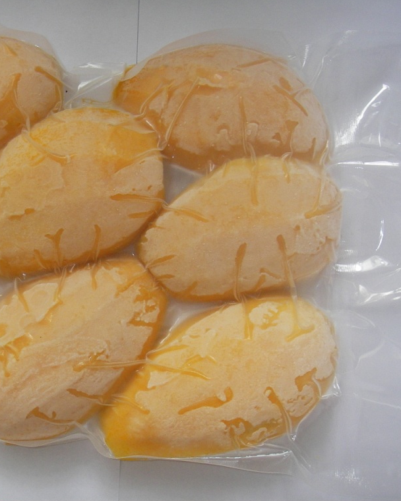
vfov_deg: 37.3
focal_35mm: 50
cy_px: 250
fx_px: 742
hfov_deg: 29.9
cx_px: 119
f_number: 3.3
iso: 80
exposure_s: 1/30
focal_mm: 6.3
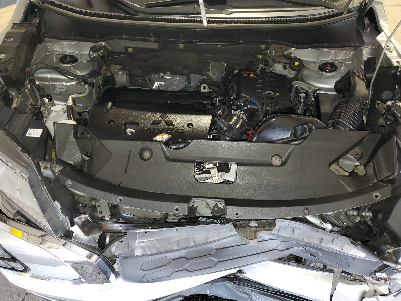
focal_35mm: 26
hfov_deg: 67.3
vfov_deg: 53.1
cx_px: 200
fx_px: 301
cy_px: 150
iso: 141
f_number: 1.5
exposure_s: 1/20
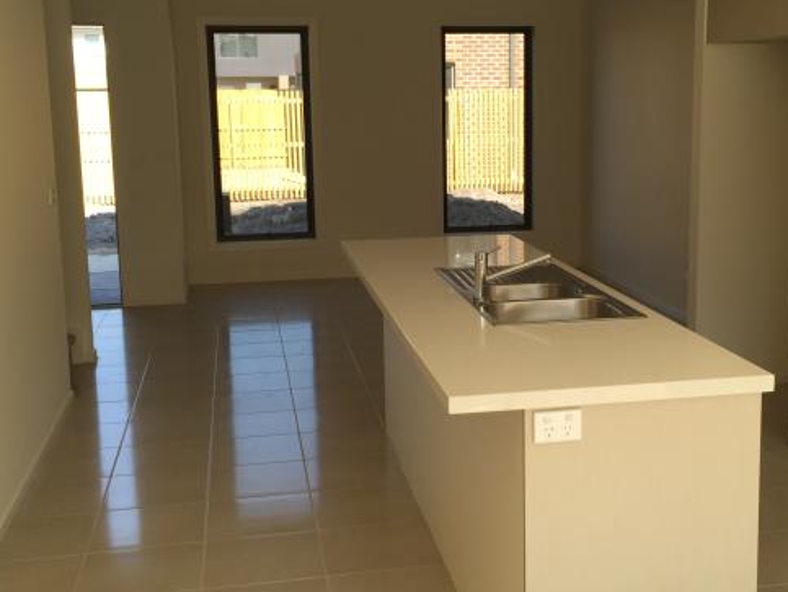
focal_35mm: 48
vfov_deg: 30.3
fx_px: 1093
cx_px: 483
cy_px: 274
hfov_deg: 39.4
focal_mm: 4.15
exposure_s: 1/341
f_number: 2.2
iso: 32
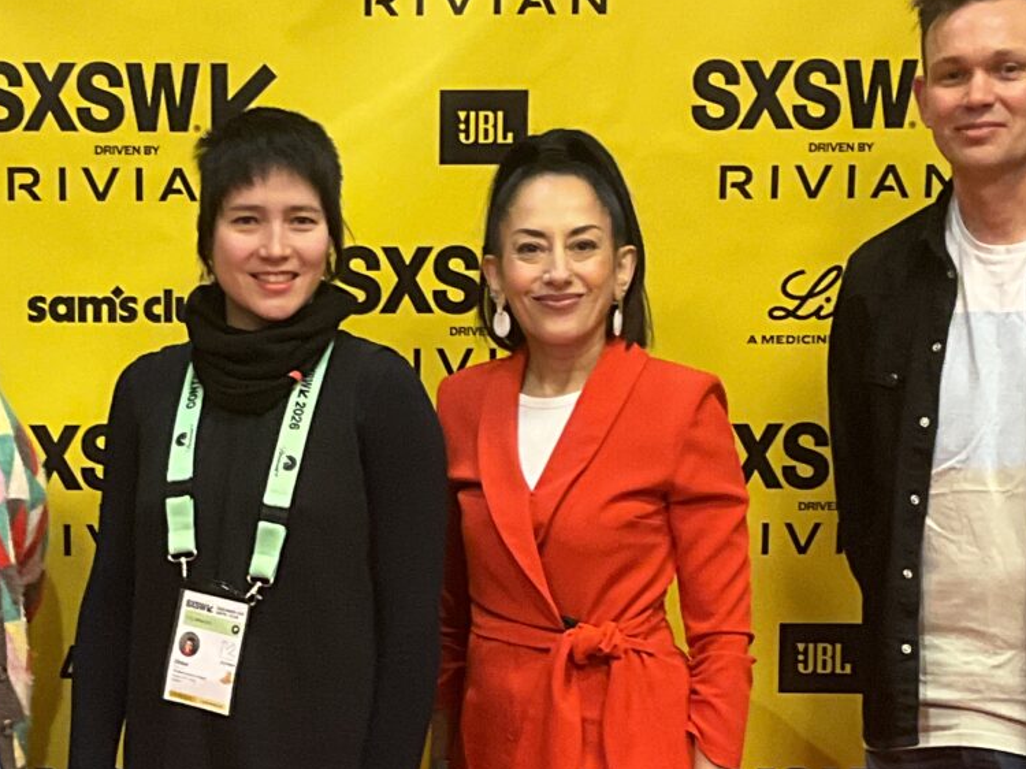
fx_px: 2933
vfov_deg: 14.8
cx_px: 356
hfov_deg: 19.8
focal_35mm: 99
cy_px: 688
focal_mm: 3
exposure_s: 1/60
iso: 160
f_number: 1.8
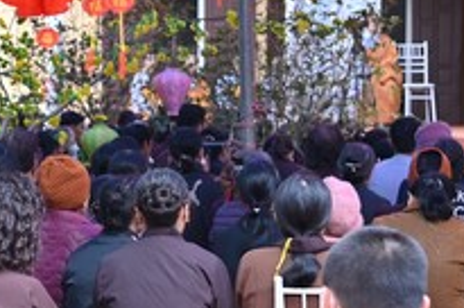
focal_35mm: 152
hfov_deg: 13.4
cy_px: 161
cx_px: 16
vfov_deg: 9.0
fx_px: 1956
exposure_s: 1/60
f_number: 4.5
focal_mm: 48
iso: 125
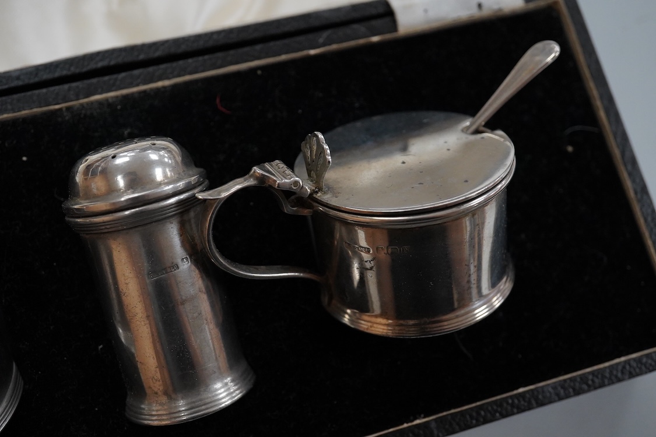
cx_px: 328
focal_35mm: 45
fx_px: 820
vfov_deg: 29.9
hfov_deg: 43.6
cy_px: 218
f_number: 8
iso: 2500
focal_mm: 30
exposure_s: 1/400
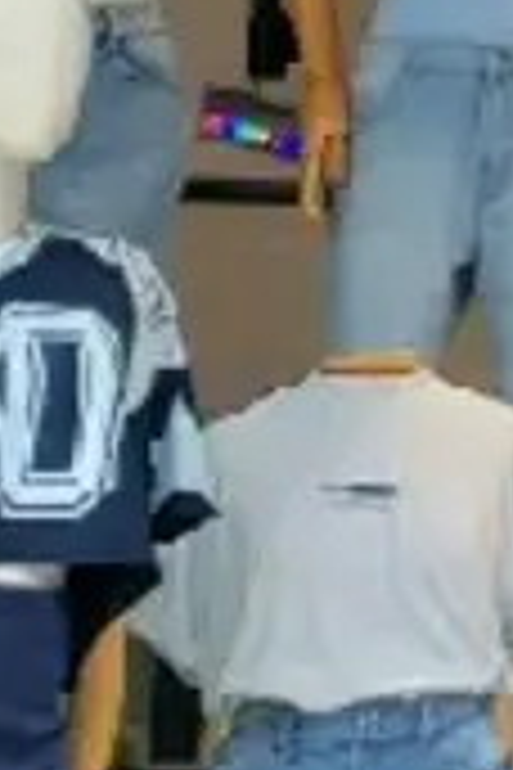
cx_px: 2110
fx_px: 3890
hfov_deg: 6.2
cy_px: -347
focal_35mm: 182
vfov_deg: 10.9
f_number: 2.4
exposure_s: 1/169
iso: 50
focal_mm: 4.3
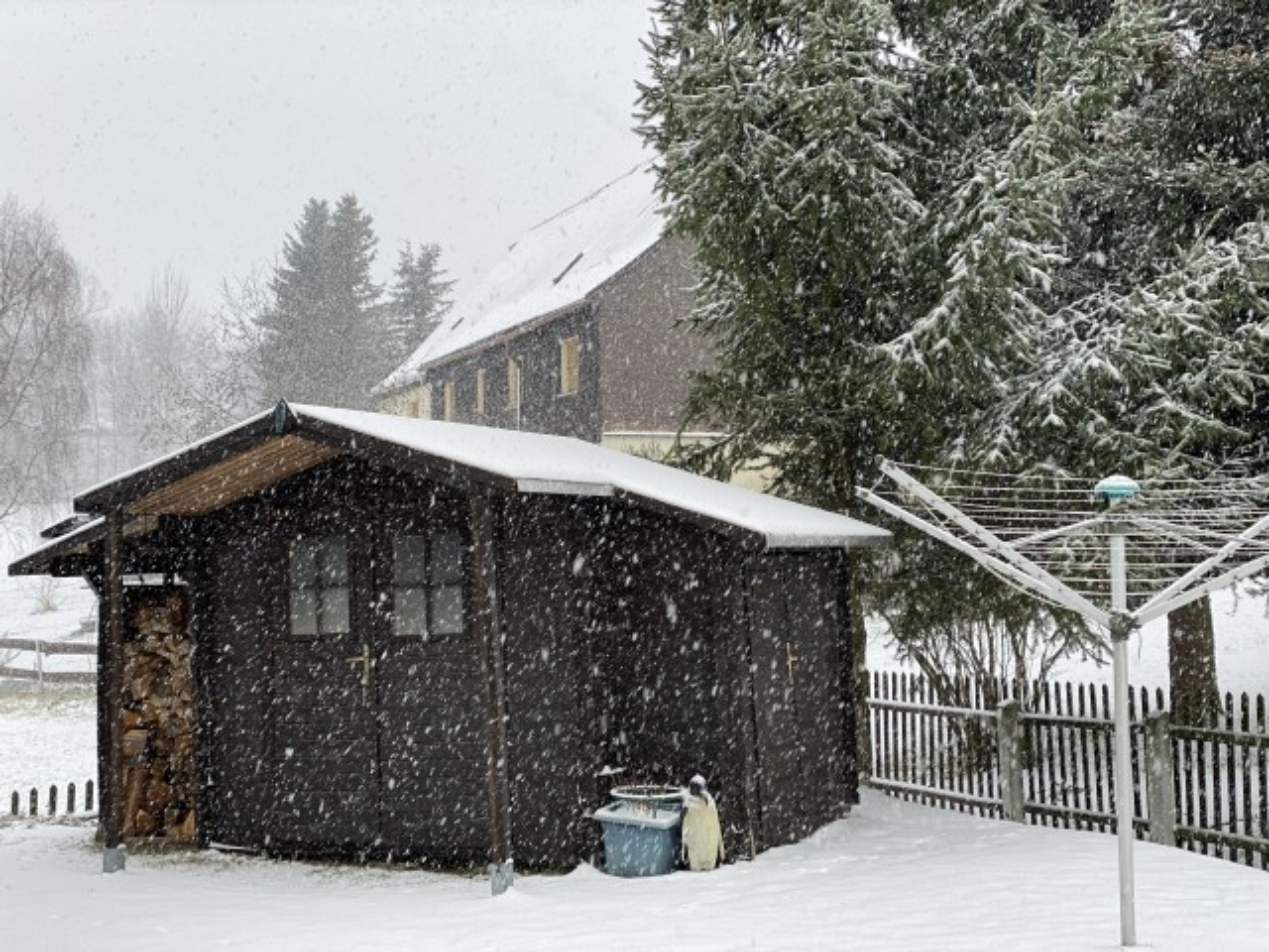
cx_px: 634
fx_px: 1906
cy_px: 476
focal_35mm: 52
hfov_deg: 36.8
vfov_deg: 28.0
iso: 20
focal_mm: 6
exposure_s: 1/132
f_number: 2
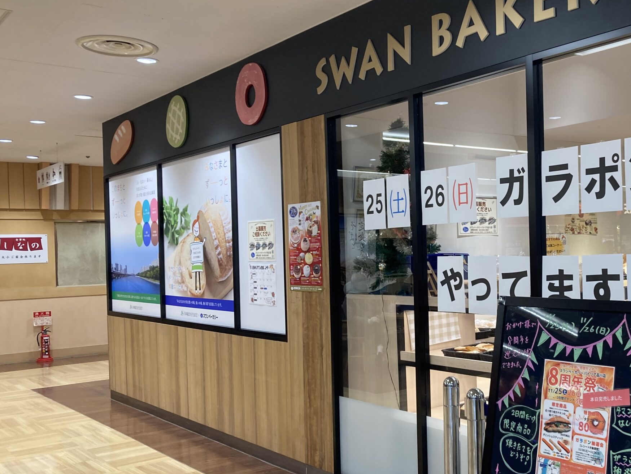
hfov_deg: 44.7
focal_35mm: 41
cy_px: 263
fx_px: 747
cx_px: 450
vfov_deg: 35.1
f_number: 1.8
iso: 80
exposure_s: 1/100
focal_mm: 3.99
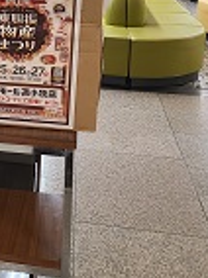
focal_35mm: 74
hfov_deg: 18.2
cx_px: -81
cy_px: 49
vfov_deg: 25.8
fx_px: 595
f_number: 1.8
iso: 125
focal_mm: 5.4
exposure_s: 1/50
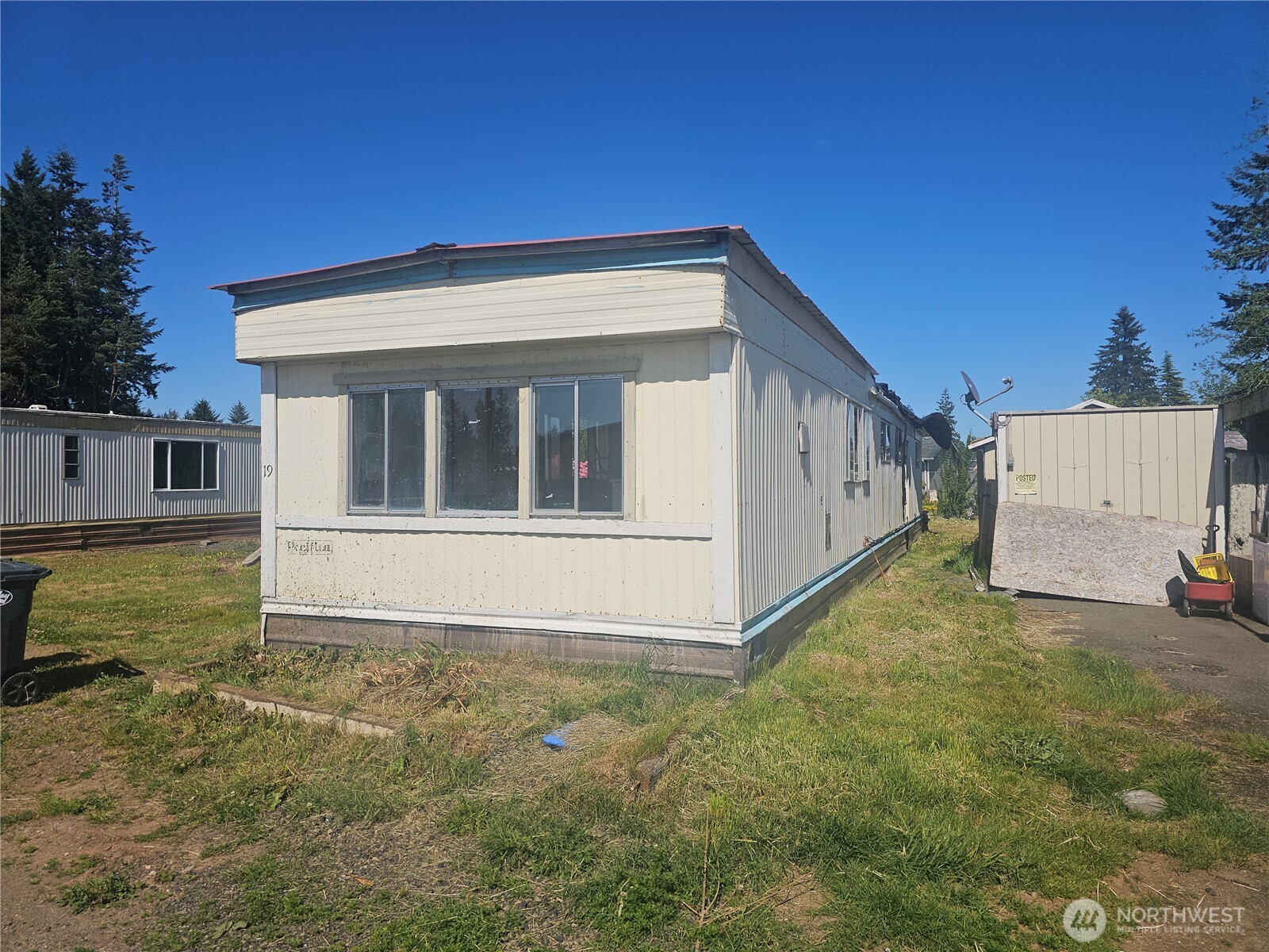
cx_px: 634
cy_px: 476
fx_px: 843
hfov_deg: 73.9
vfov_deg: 58.9
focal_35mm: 23
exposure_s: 1/1695
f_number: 1.7
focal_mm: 6.3
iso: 10
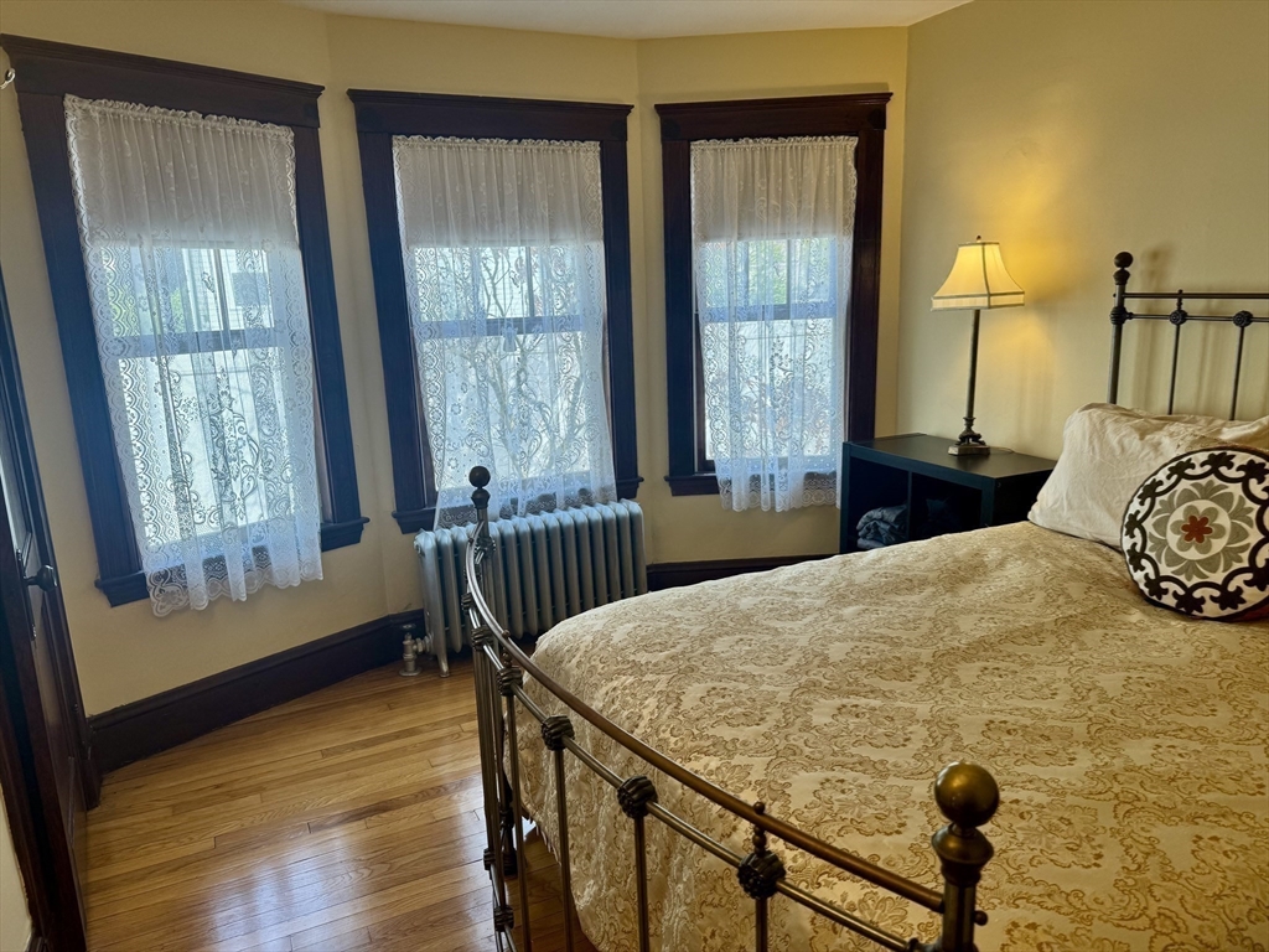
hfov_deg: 71.6
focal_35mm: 24
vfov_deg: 56.8
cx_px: 634
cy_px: 476
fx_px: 880
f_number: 1.78
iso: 80
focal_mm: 6.76
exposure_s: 1/135
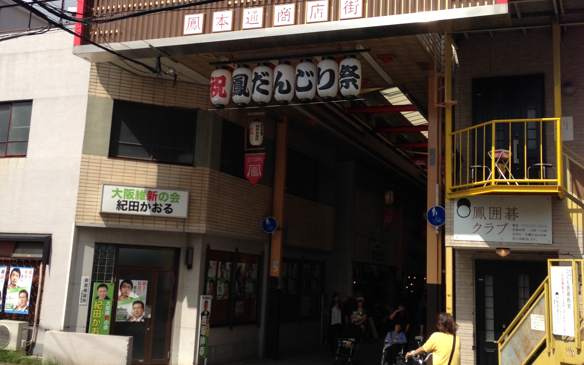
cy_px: 141
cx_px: 294
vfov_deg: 27.3
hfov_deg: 42.6
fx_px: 748
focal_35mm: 47
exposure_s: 1/1550
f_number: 2.4
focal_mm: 4.13
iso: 50
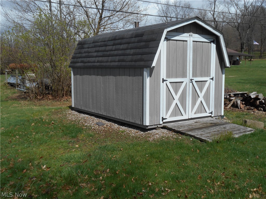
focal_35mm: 37
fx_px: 284
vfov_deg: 38.7
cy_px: 100
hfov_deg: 50.1
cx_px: 133
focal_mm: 6.7
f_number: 3.9
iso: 80
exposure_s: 1/1000
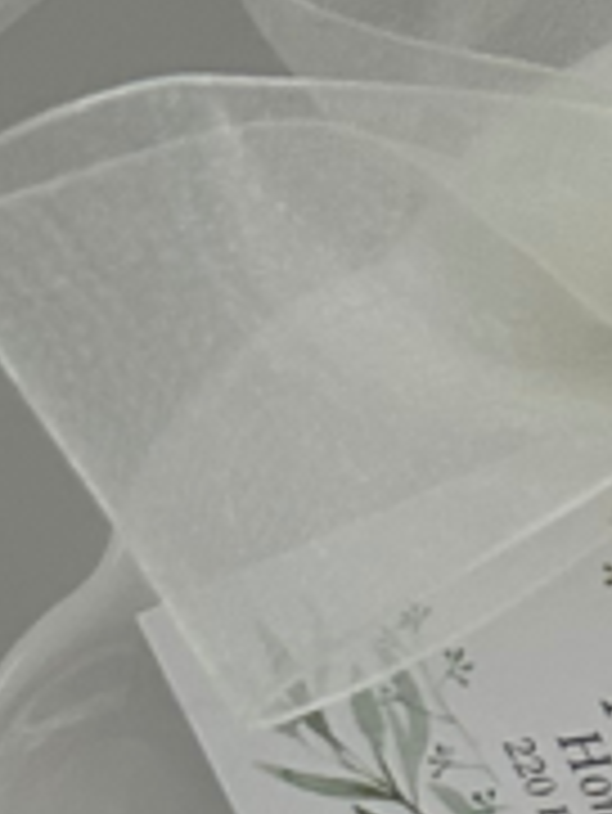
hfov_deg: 7.8
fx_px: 4050
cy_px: 1615
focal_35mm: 172
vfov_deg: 10.6
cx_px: 1616
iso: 125
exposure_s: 1/121
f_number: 1.5
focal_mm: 5.7
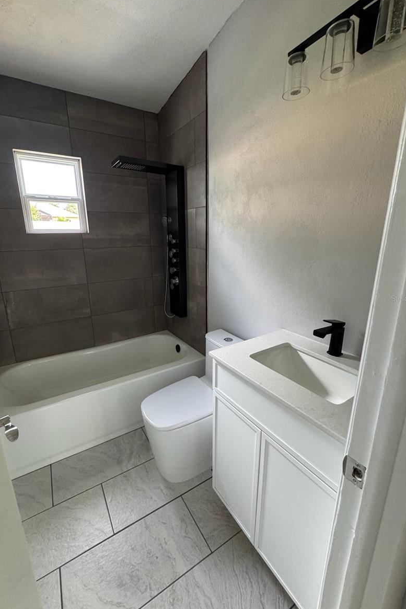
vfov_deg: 100.4
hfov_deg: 77.3
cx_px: 193
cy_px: 298
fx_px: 254
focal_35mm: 15
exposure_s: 1/60
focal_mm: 2.22
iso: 500
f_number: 2.2
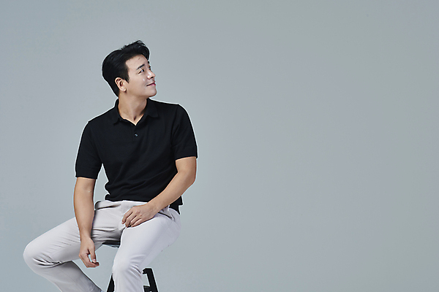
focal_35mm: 82
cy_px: 146
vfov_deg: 16.7
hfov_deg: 24.8
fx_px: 1000
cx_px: 220
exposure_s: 1/125
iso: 100
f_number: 14
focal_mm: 82
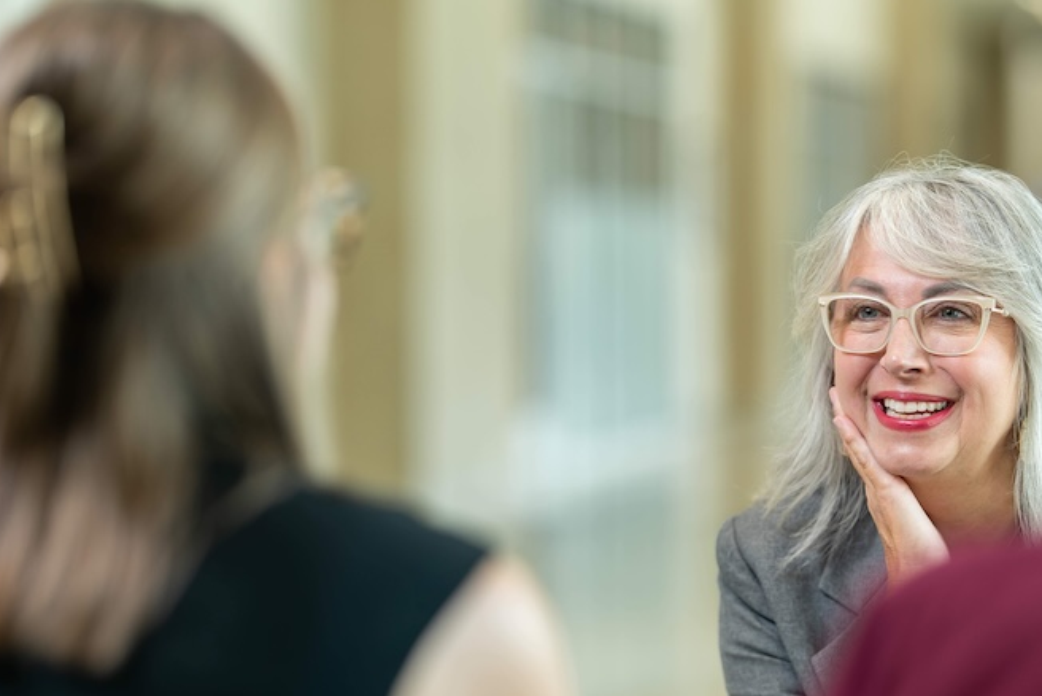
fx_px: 4170
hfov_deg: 14.2
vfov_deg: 9.5
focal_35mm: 144
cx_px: 704
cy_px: 464
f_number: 2
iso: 100
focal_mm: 105
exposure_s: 1/125
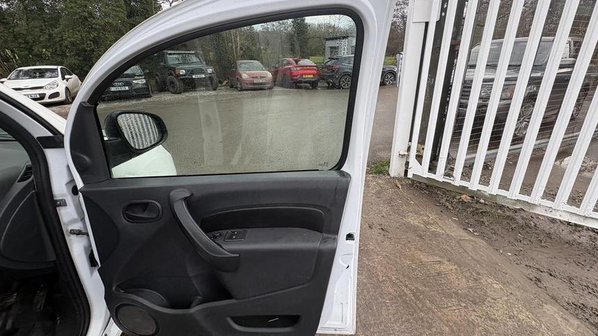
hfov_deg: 99.4
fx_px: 254
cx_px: 301
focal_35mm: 16
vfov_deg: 66.8
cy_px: 146
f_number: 2.2
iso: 40
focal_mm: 2.22
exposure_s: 1/130
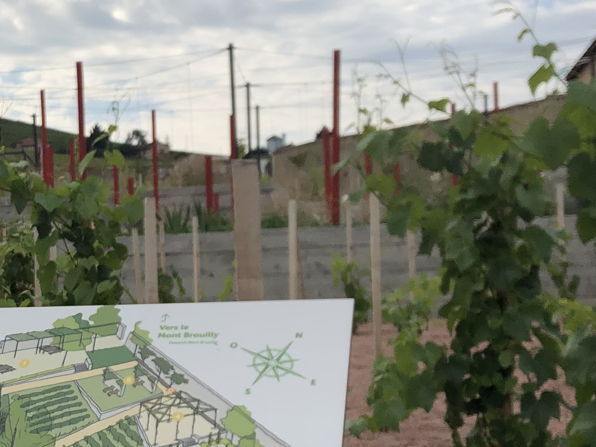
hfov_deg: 23.5
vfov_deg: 18.3
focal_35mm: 80
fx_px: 1377
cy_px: 326
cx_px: 23
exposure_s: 1/2404
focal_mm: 4
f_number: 1.8
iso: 20
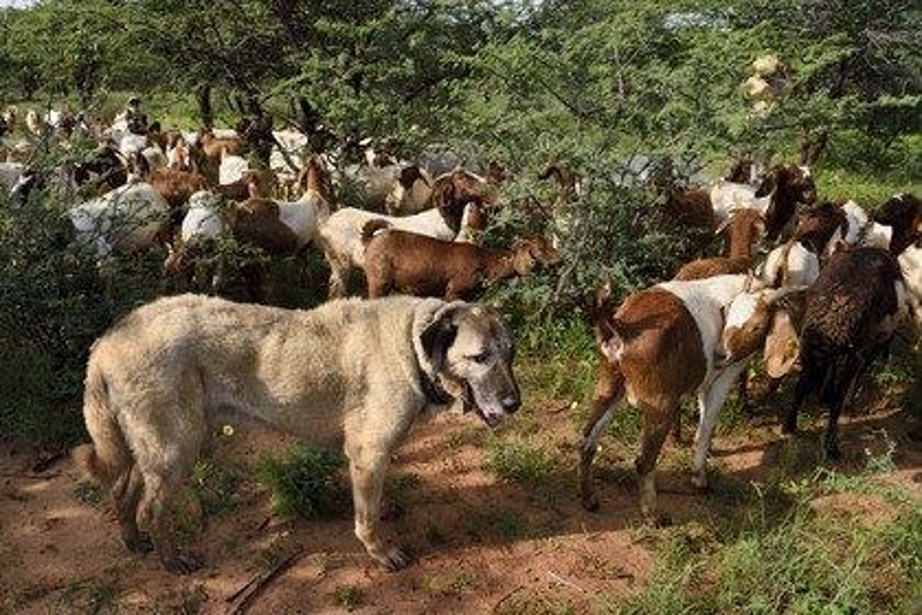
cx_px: 461
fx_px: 615
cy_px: 308
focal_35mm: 24
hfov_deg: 73.7
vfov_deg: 53.1
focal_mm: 24
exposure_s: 1/800
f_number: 8
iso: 400
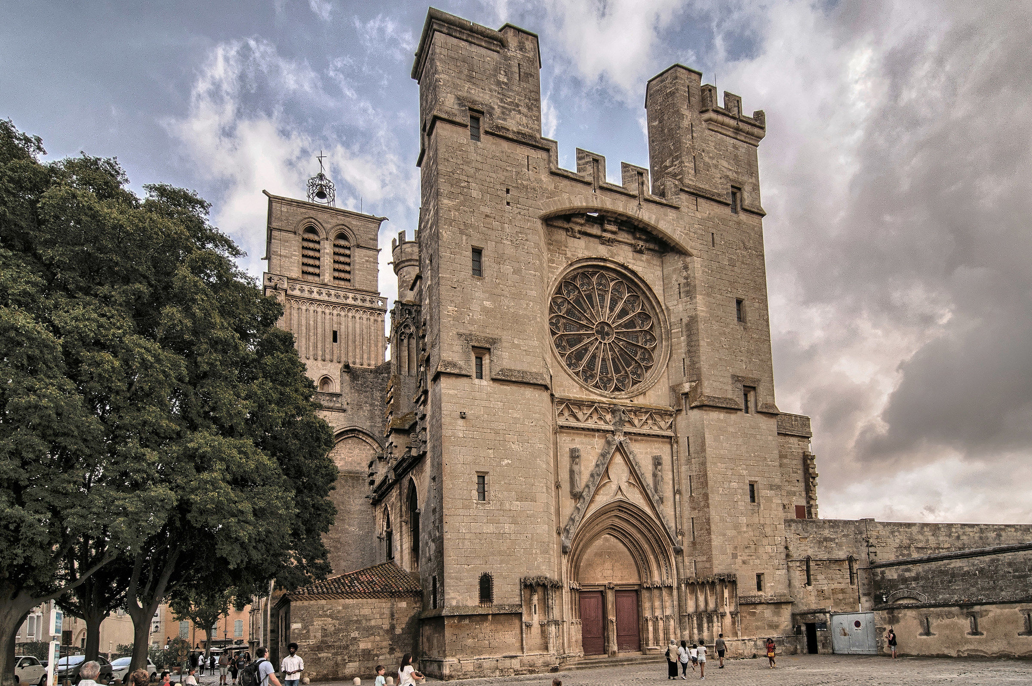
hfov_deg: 90.1
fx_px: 515
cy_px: 343
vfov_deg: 67.2
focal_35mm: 18
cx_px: 516
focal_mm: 12
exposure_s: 1/160
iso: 200
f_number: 8
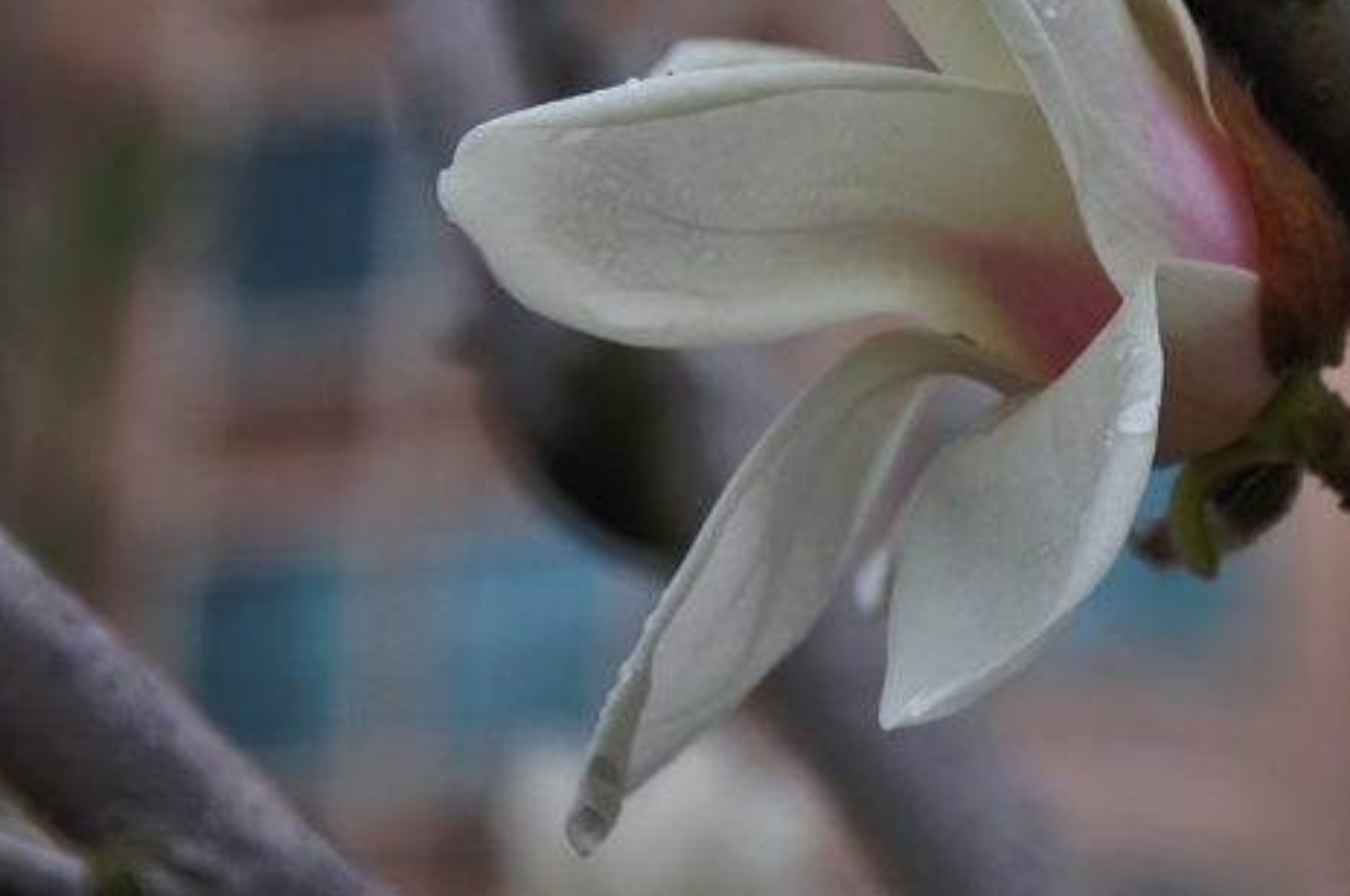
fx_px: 7752
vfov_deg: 6.6
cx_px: 1045
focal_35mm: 207
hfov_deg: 9.9
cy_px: 150
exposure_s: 1/320
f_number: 5.6
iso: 400
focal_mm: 80
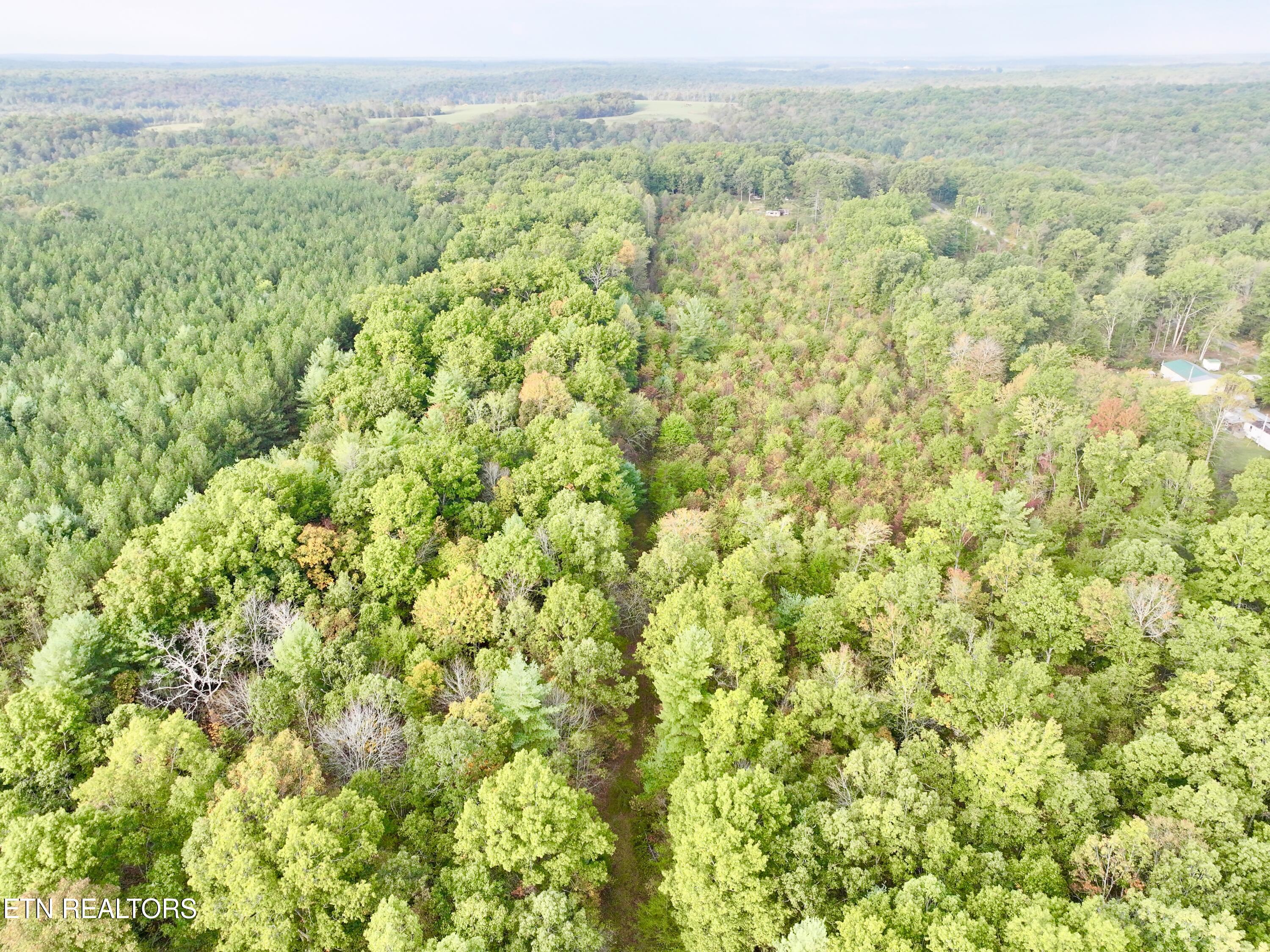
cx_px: 635
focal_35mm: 24
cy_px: 476
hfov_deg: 71.6
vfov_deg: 56.8
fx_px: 880
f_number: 2.8
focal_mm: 12.29
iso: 350
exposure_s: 1/400
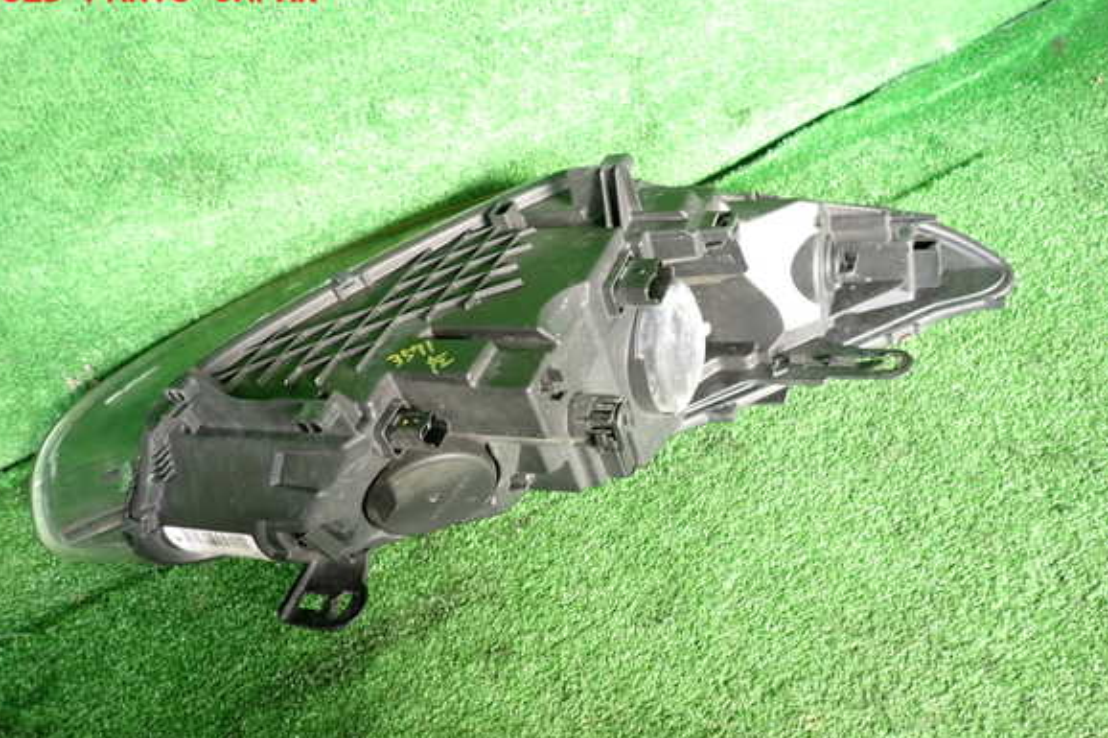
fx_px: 831
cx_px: 544
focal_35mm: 27
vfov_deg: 47.9
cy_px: 397
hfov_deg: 67.4
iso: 200
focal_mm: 4.5
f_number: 2
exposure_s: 1/50
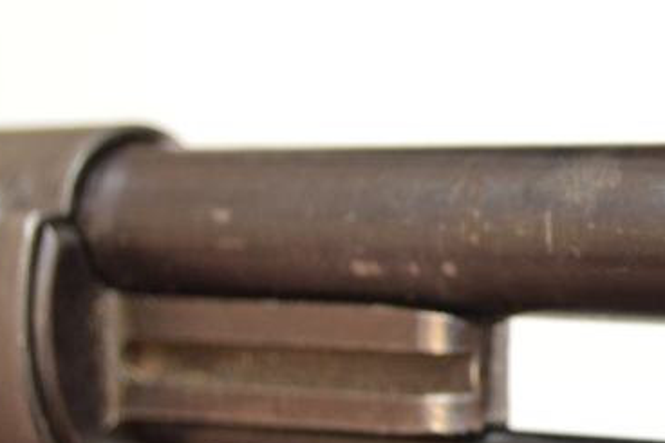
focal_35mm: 142
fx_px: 2622
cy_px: 245
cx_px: 811
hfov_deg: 14.0
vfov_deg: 9.7
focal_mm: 34
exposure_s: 1/40
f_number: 5
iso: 800
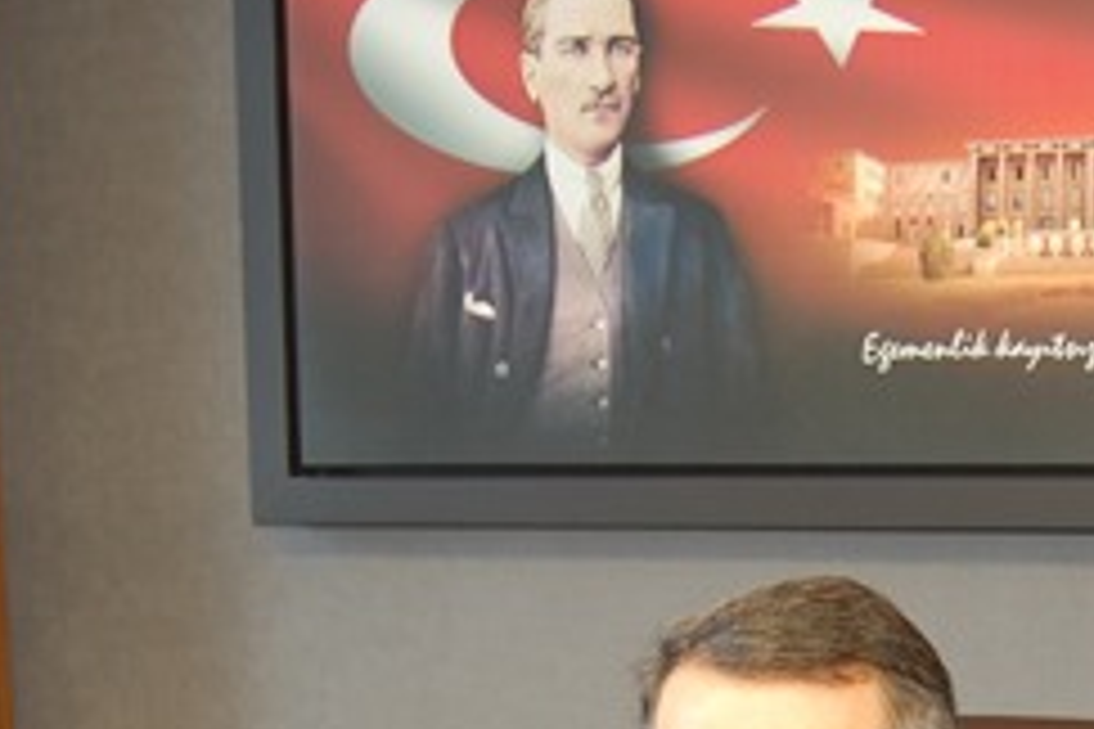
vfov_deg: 15.2
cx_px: 824
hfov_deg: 23.1
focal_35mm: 87
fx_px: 2644
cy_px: 855
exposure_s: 1/60
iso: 400
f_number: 2.8
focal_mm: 22
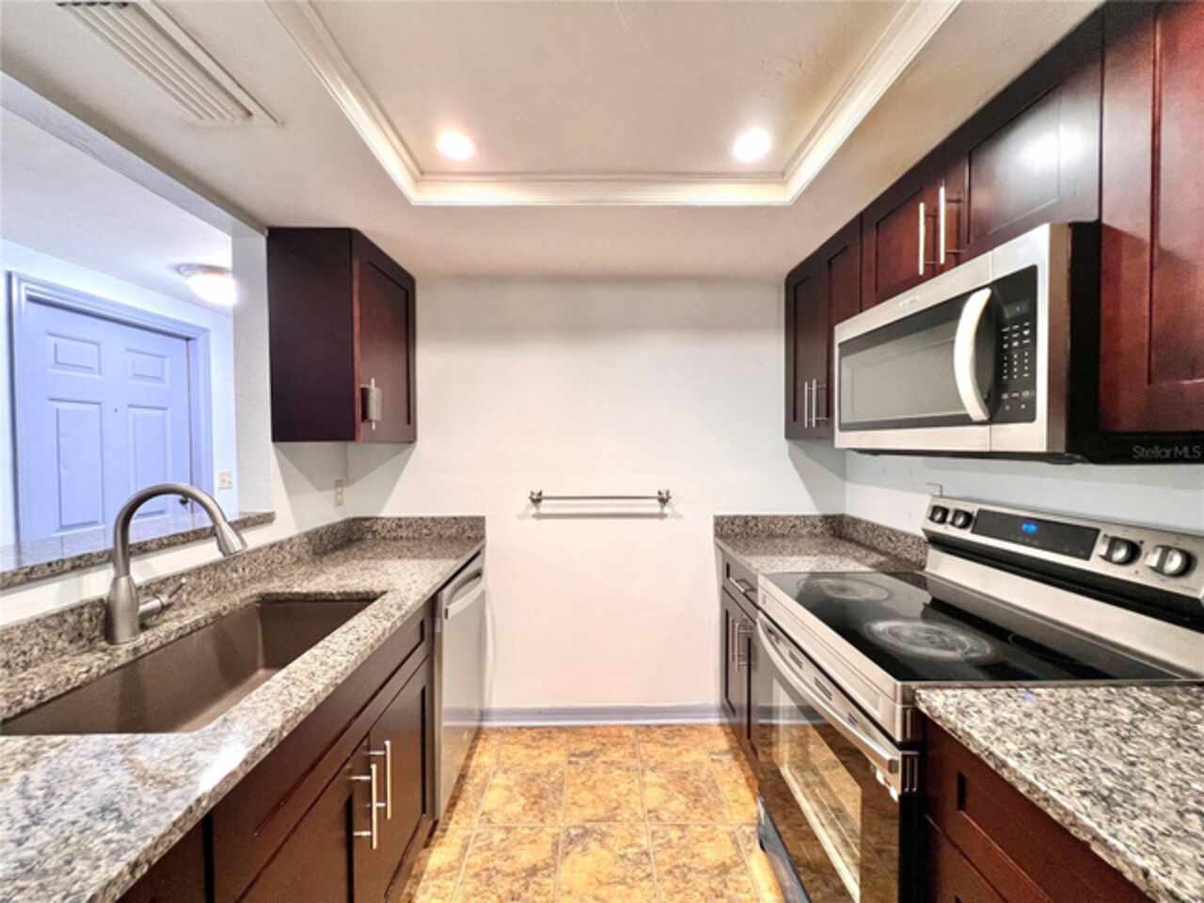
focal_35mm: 13
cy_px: 452
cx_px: 602
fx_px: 452
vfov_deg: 89.9
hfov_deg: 106.2
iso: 250
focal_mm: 1.57
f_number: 1.8
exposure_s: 1/60
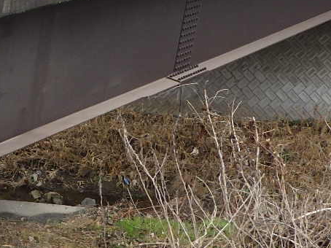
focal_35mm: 79
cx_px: -101
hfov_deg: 22.2
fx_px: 755
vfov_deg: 18.6
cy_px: 88
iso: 125
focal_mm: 5
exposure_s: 1/125
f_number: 3.5
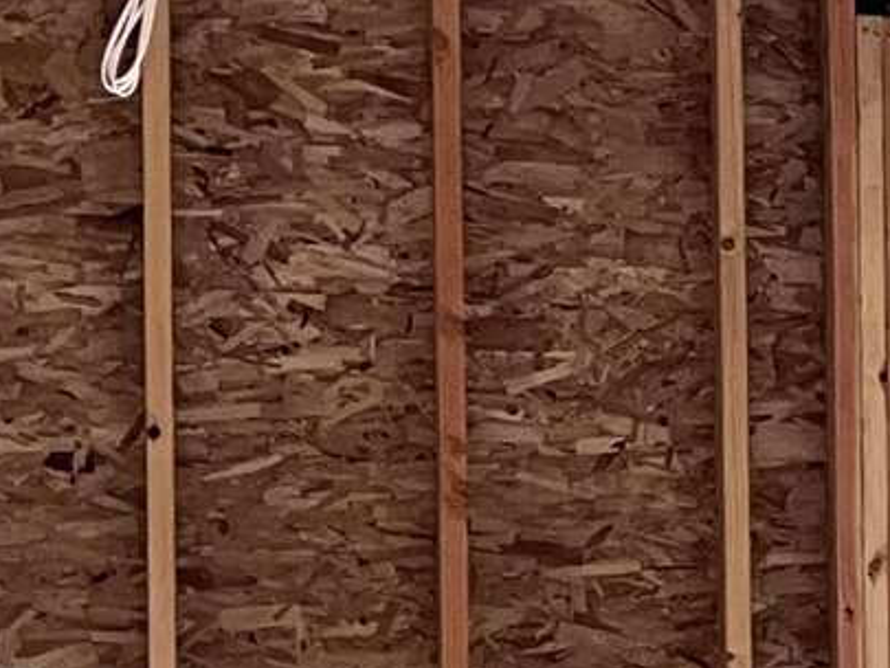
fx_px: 5066
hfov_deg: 9.4
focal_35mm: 197
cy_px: 1173
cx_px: 1804
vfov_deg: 7.3
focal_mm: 5.7
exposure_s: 1/38
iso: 64
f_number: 1.5
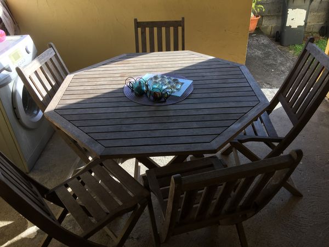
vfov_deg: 48.2
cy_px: 124
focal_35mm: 29
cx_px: 164
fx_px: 276
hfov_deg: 61.7
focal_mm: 4.15
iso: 32
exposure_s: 1/267
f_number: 2.2
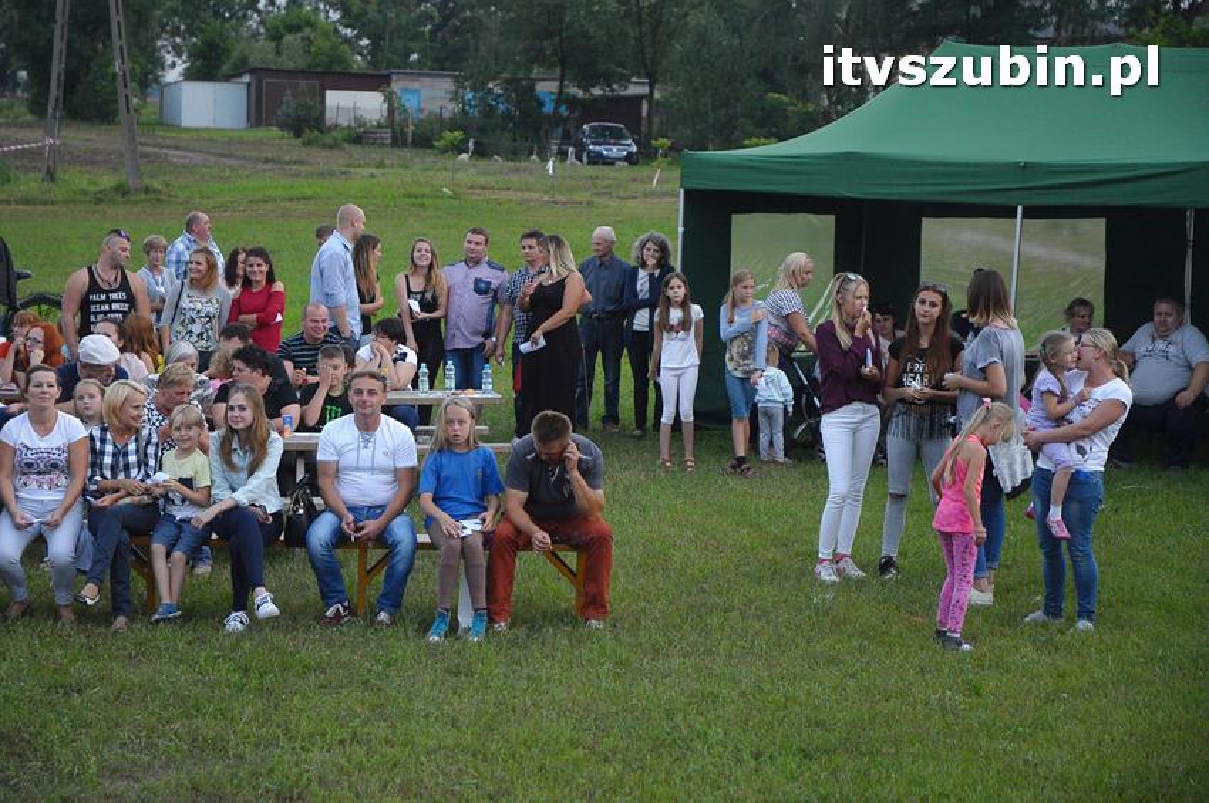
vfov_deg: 13.0
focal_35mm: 105
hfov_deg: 19.5
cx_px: 604
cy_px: 402
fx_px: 3523
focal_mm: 70
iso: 1600
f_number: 4.5
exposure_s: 1/250
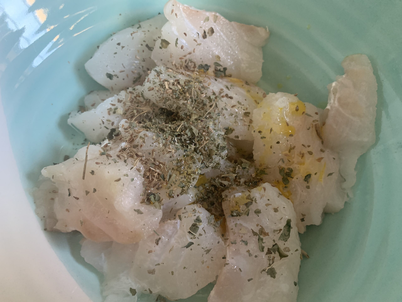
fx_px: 302
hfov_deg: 67.3
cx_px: 201
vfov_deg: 53.1
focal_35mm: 26
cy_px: 151
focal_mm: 4.25
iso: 320
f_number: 1.8
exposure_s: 1/60
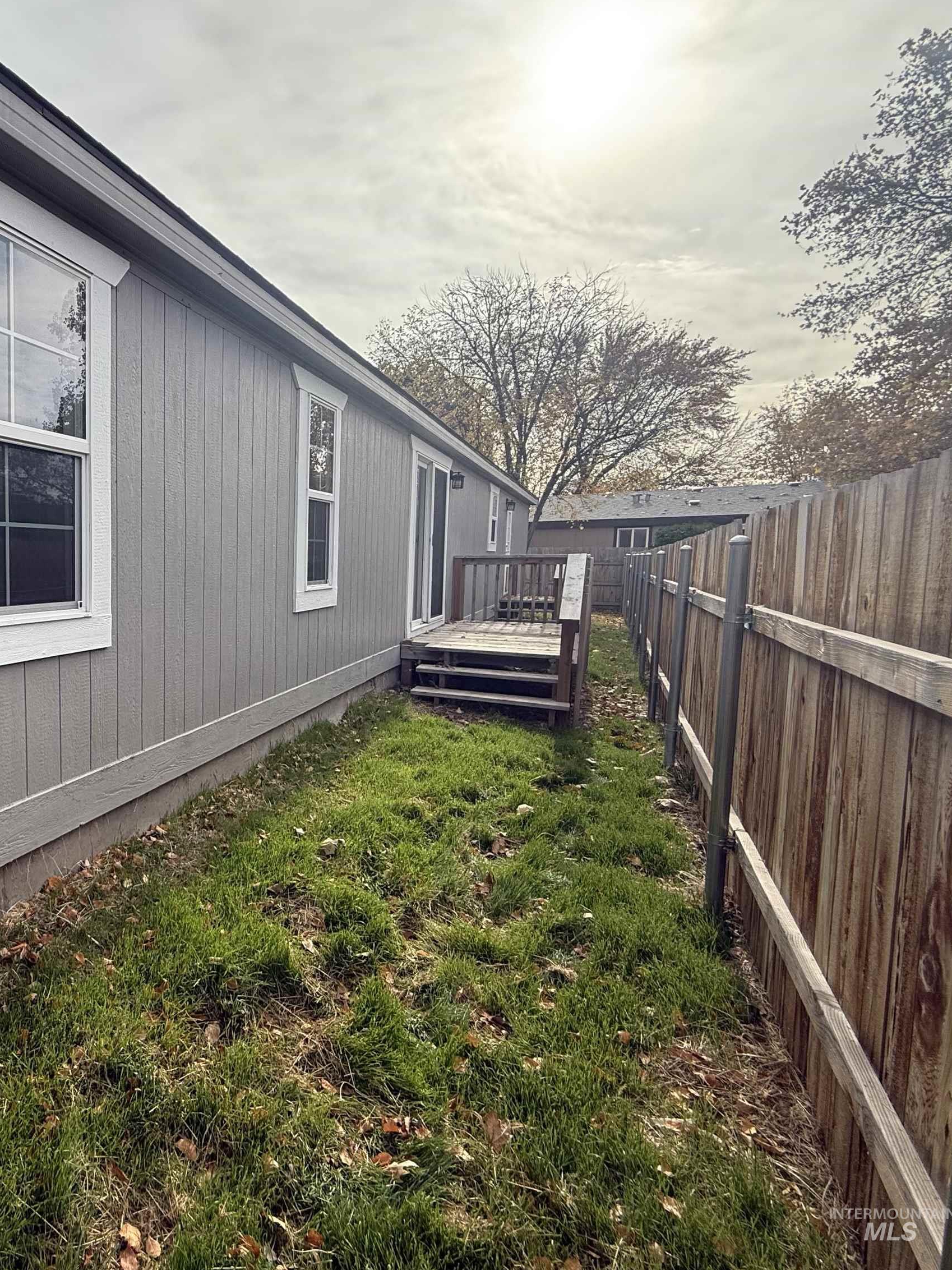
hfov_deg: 58.8
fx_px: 697
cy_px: 626
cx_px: 98
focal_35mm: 19
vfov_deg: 84.7
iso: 64
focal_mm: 2.22
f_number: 2.2
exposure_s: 1/1001
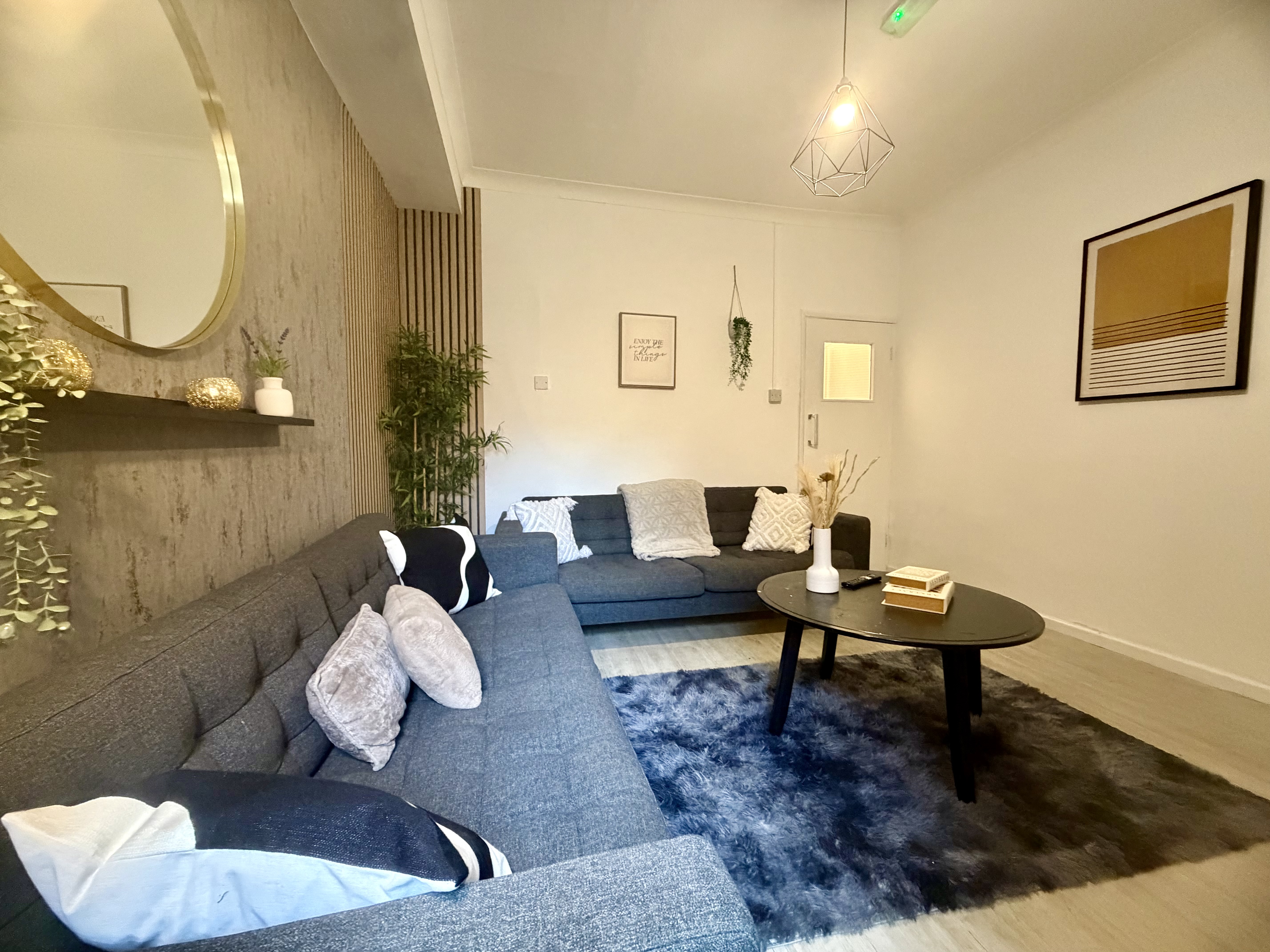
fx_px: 514
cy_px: 476
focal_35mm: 14
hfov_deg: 102.1
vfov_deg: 85.7
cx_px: 635
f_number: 2.2
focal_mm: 2.22
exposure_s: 1/50
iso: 800
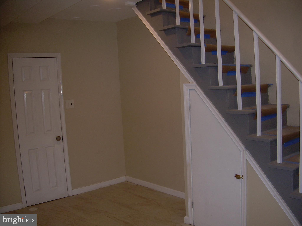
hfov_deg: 49.0
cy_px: 113
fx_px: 332
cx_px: 151
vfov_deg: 37.7
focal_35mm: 38
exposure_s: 1/60
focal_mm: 6.3
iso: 50
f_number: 2.8
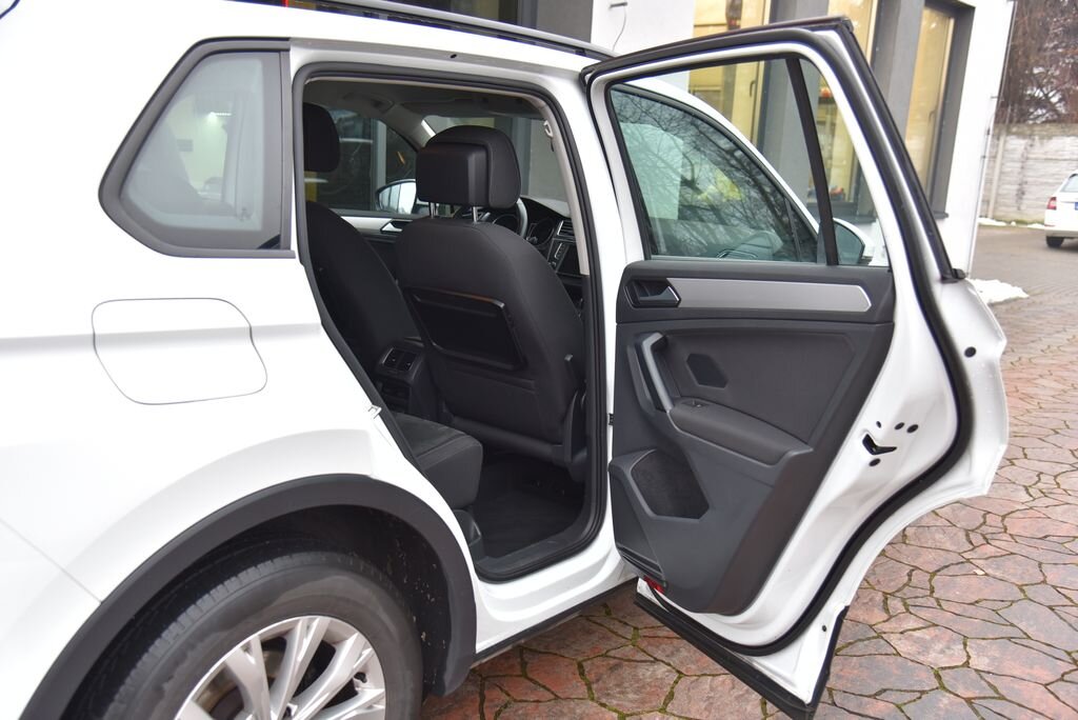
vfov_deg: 38.9
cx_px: 539
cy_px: 360
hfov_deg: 55.8
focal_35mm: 34
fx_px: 1019
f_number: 4
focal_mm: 34
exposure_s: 1/40
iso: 500
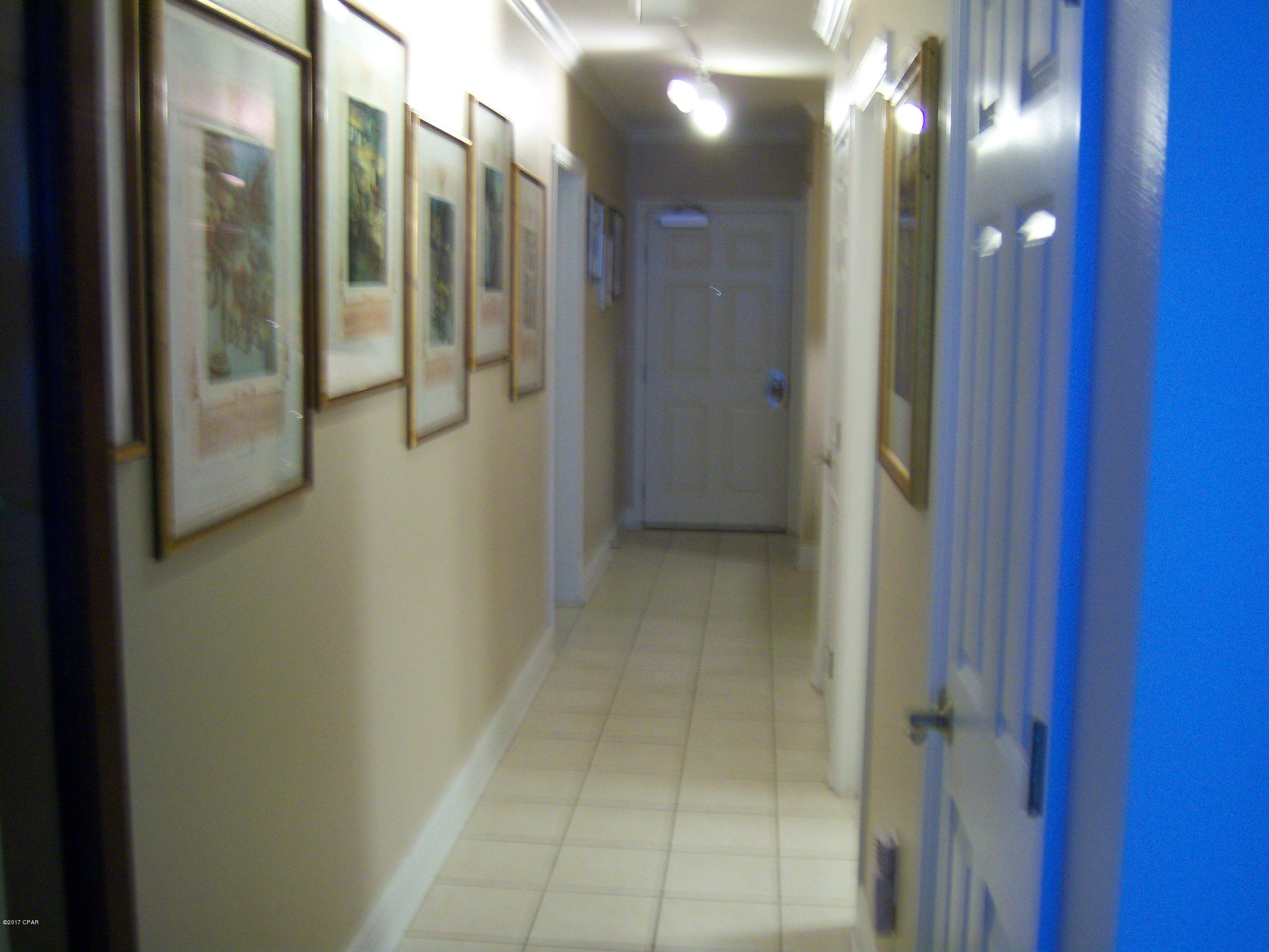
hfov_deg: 51.4
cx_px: 634
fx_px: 1320
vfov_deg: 39.7
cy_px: 476
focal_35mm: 36
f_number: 2.8
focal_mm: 7.5
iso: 160
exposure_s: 1/10
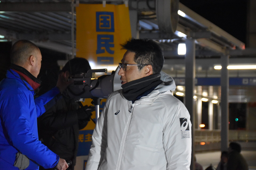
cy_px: 85
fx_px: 1045
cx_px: 128
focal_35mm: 147
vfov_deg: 9.3
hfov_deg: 14.0
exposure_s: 1/60
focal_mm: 98
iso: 4500
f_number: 5.6
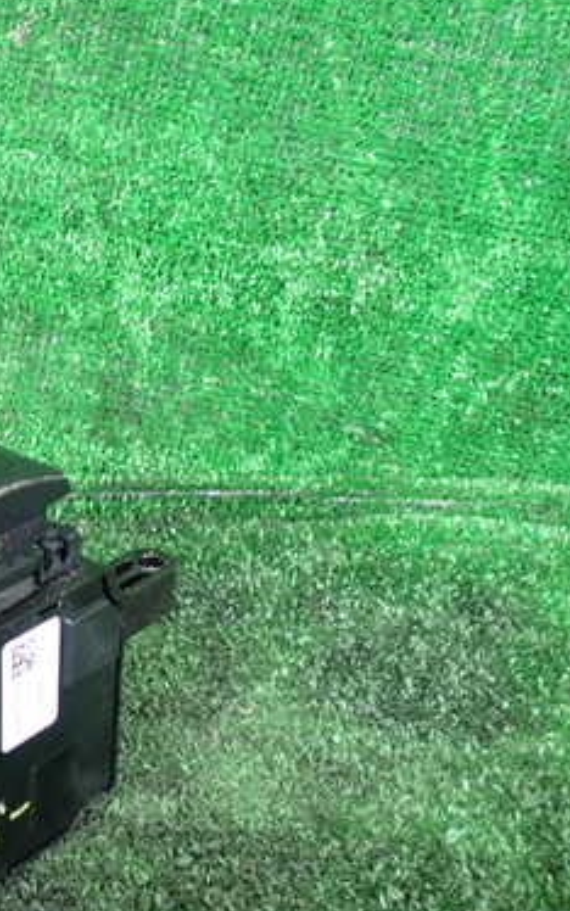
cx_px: -141
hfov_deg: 23.0
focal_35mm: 51
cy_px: 473
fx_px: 1267
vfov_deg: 39.6
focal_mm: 5.4
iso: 200
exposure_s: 1/40
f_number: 2.3
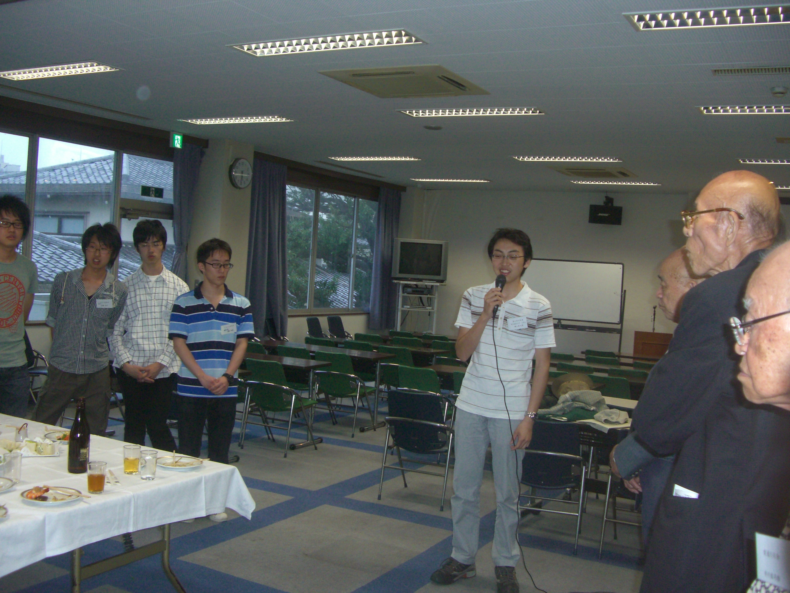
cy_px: 296
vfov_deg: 37.7
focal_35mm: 38
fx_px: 867
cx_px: 395
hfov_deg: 49.0
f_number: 2.8
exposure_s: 1/60
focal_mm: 7.9
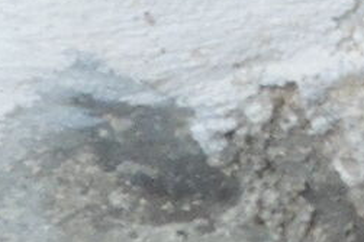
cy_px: -704
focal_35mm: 204
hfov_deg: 8.8
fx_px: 2061
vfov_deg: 5.8
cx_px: 989
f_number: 5
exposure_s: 1/25
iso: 100
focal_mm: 4.3
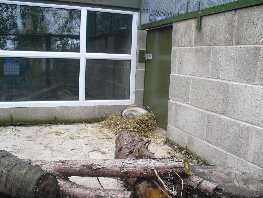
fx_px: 274
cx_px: 132
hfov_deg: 51.4
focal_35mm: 36
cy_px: 99
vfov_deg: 39.7
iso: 100
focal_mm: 6.3
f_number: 3.1
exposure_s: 1/100
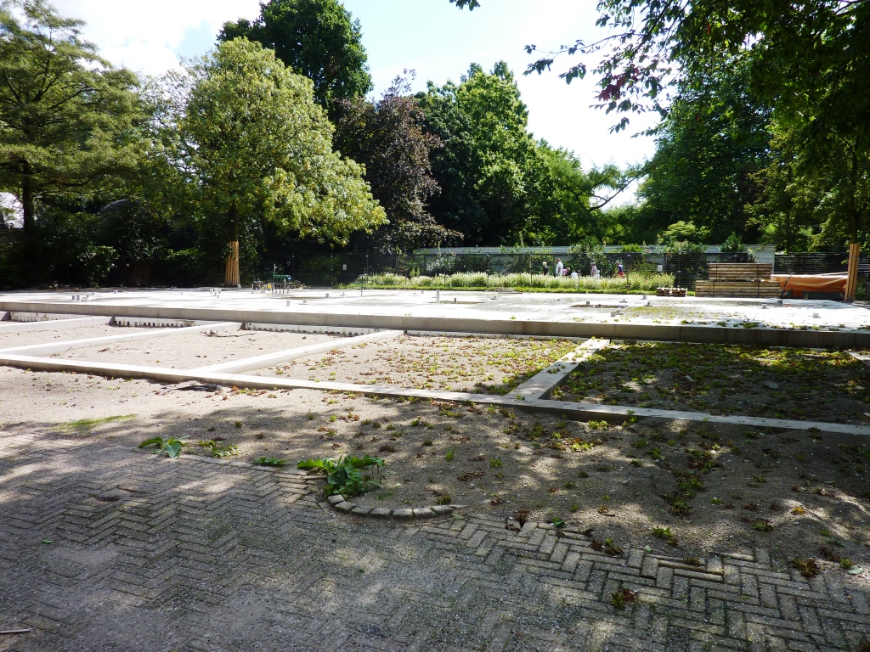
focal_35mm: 25
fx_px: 628
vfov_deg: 54.9
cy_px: 326
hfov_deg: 69.4
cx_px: 435
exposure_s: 1/320
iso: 80
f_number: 4
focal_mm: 4.1
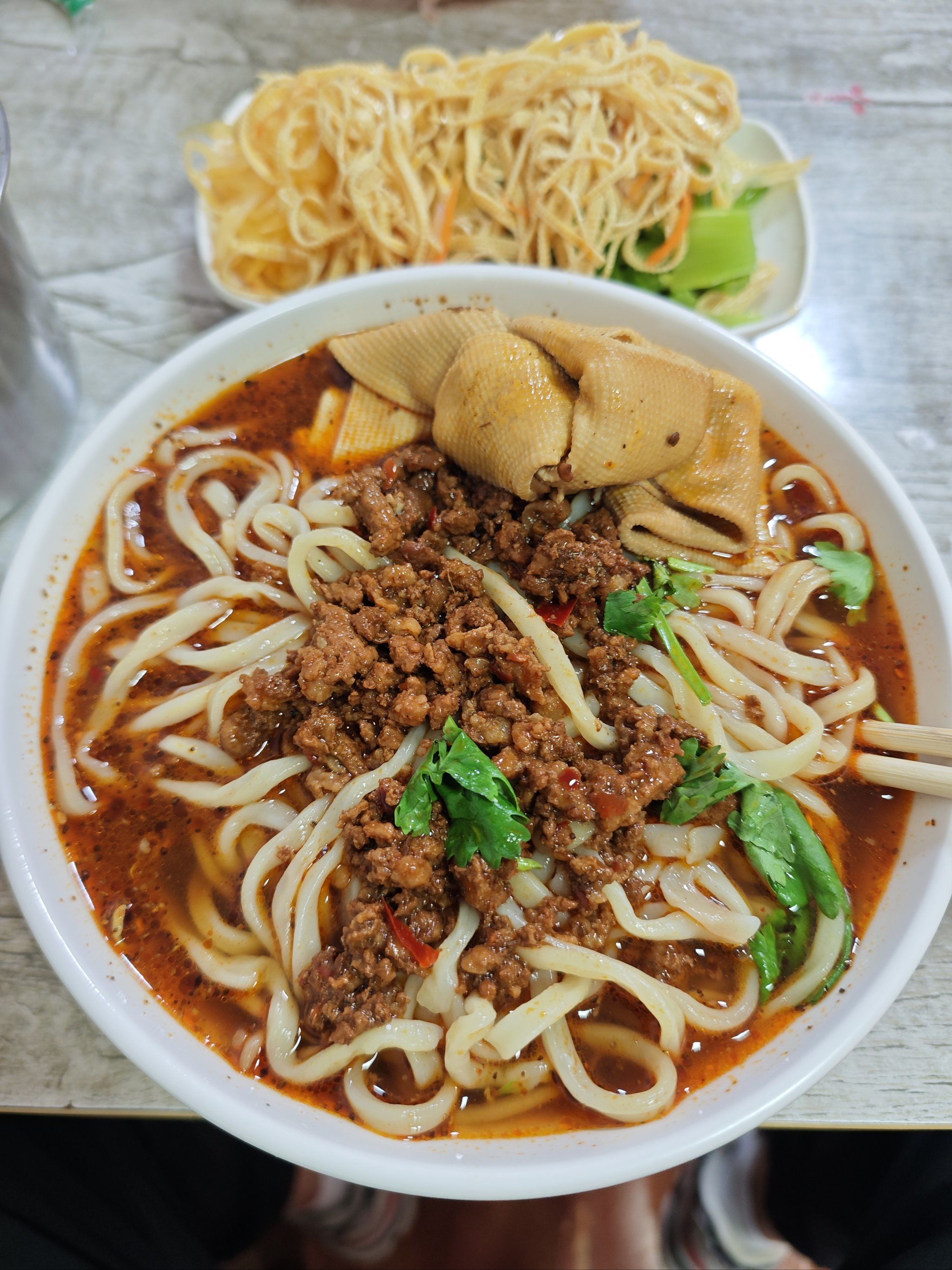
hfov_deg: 58.9
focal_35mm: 23
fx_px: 843
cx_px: 476
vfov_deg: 73.9
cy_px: 635
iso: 200
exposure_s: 1/50
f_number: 1.6
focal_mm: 6.55
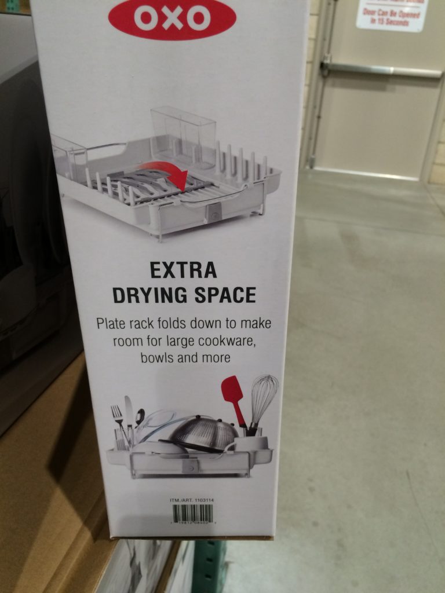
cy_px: 296
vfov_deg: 61.7
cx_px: 222
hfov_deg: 48.2
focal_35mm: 29
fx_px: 497
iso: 80
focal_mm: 4.15
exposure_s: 1/33
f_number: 2.2
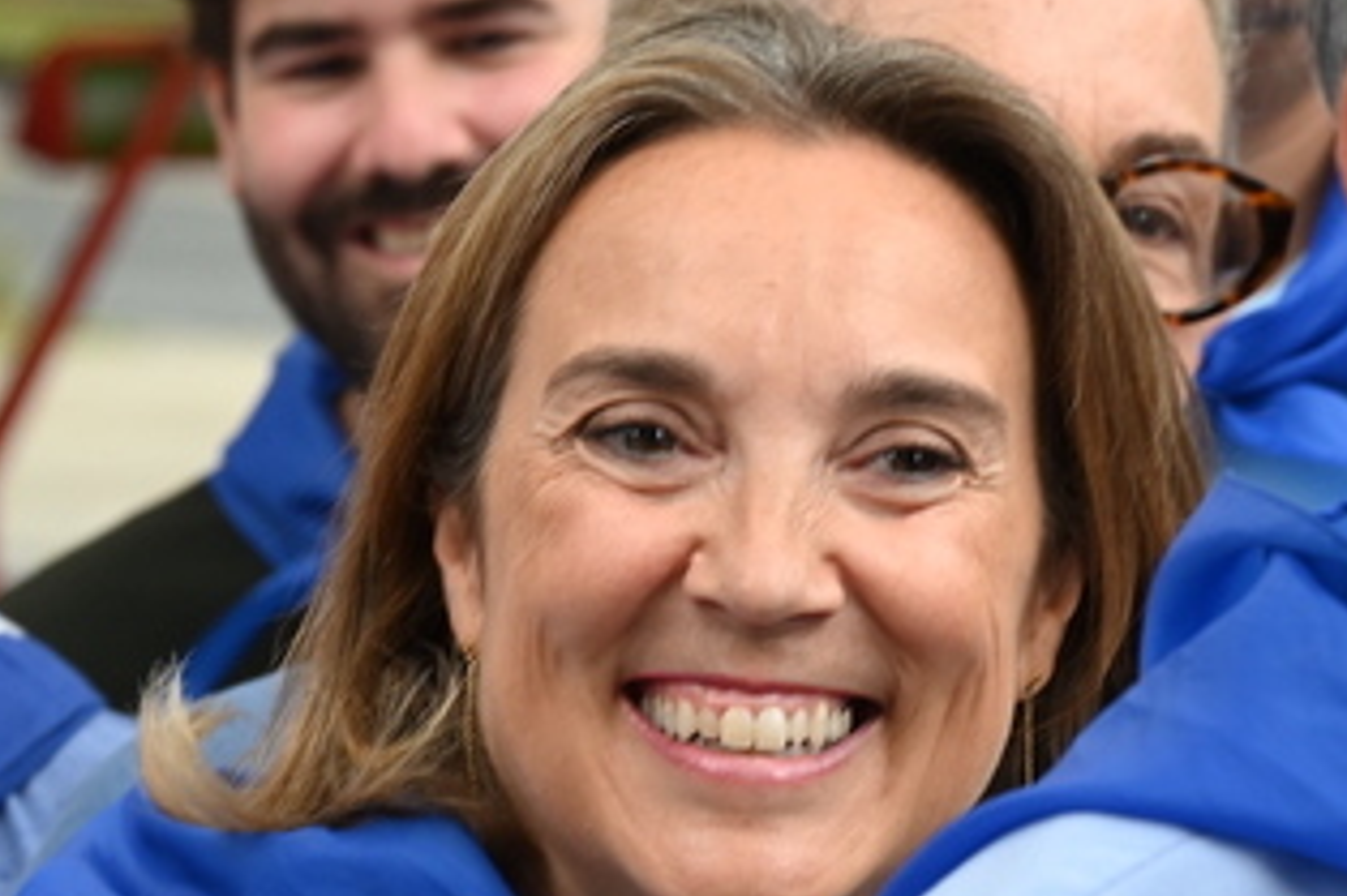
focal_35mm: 301
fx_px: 11256
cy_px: 555
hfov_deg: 6.8
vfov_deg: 4.6
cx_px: 849
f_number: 9
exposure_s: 1/250
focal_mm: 130
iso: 800
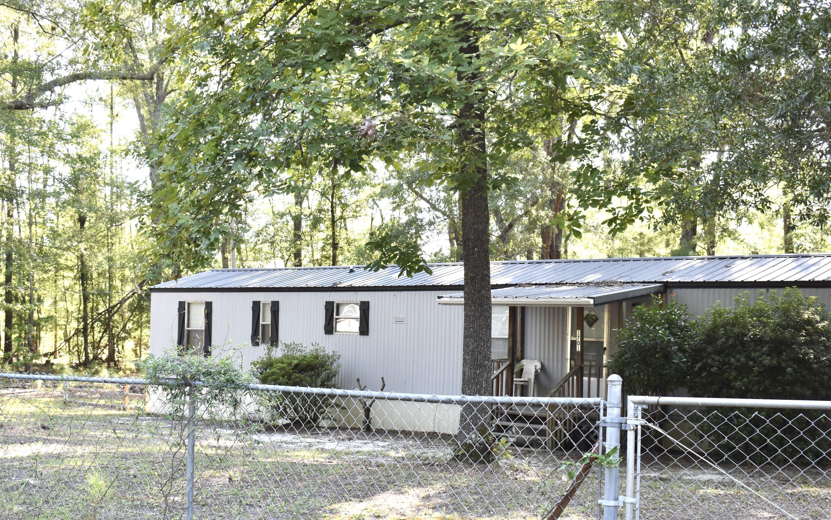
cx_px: 406
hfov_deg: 42.6
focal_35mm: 47
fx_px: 1065
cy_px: 322
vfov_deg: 27.3
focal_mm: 26
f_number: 6.3
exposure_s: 1/160
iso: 400
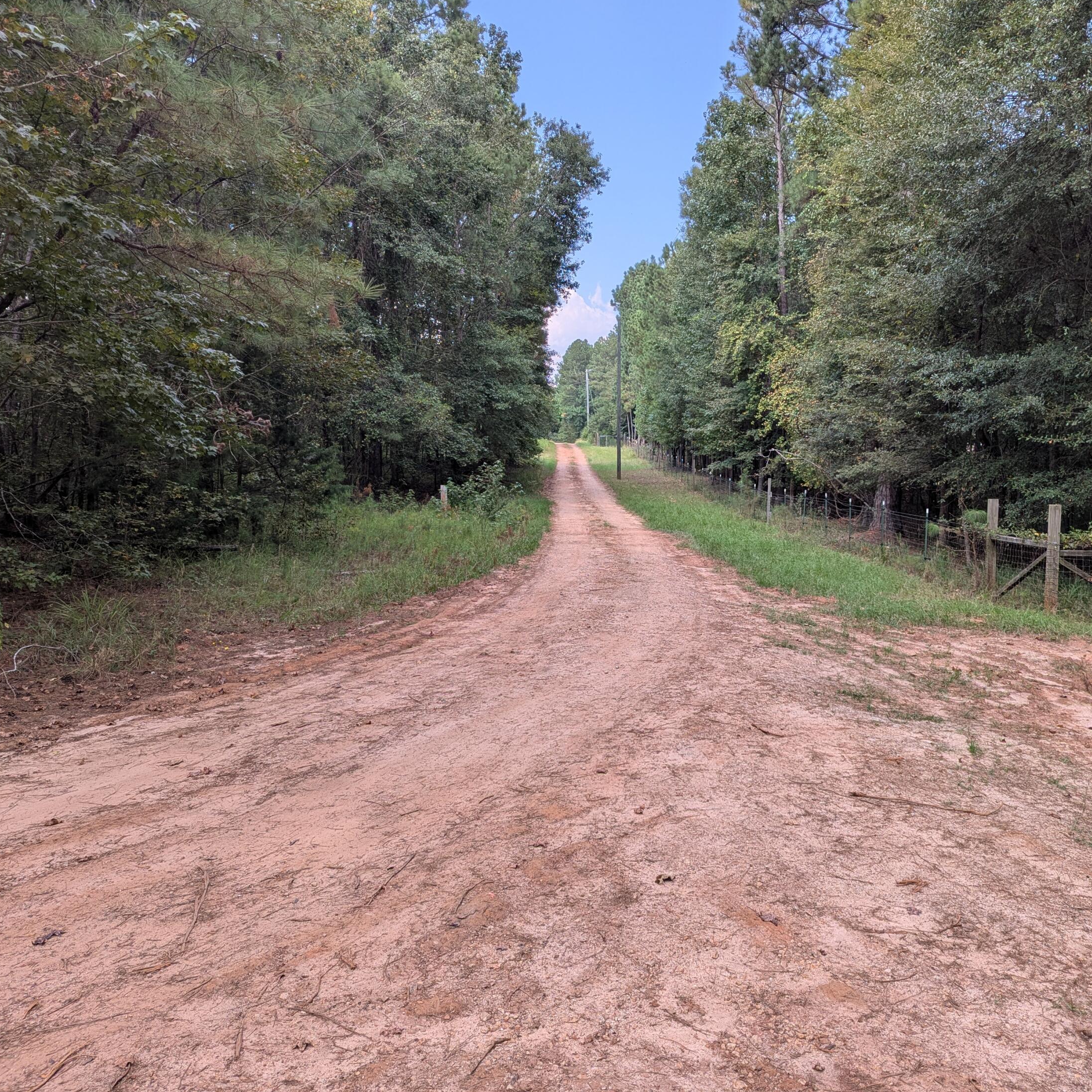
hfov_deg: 55.1
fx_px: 1035
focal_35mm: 29
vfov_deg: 55.6
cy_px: 549
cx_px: 674
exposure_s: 1/1167
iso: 45
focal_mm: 6.81
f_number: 1.85
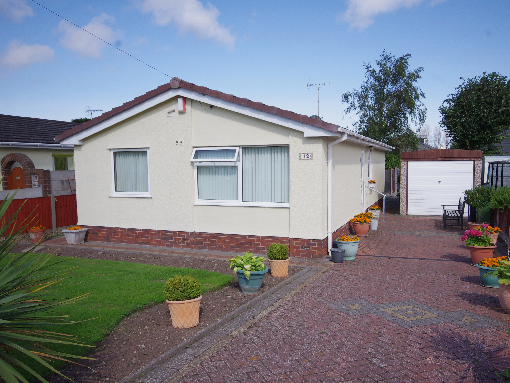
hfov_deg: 63.4
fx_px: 413
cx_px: 262
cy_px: 196
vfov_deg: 49.7
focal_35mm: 28
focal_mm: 17
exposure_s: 1/800
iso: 400
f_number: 8
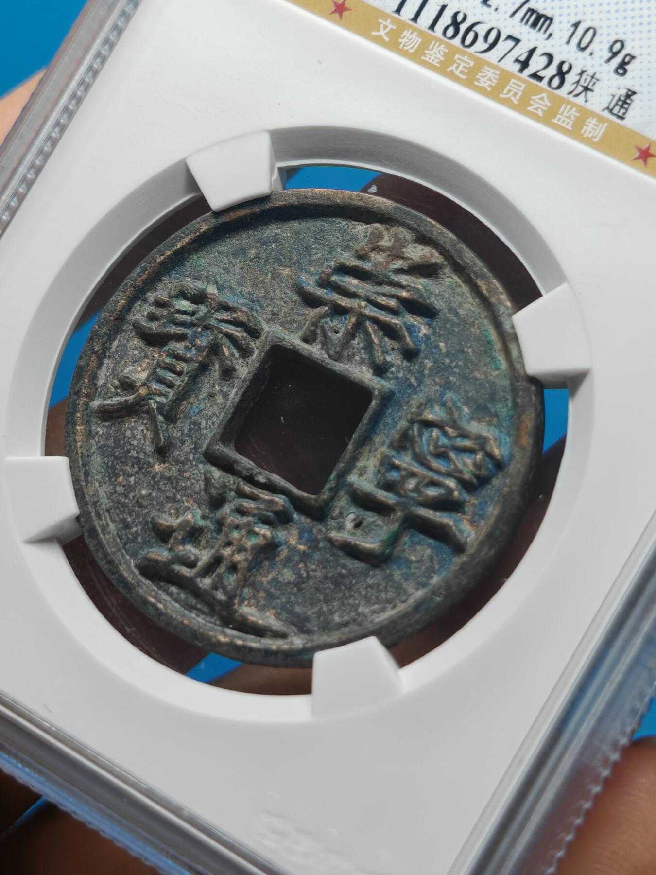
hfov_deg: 15.6
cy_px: 438
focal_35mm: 95
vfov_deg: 20.7
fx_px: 2400
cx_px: 328
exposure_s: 1/140
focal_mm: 7.62
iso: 50
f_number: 1.6
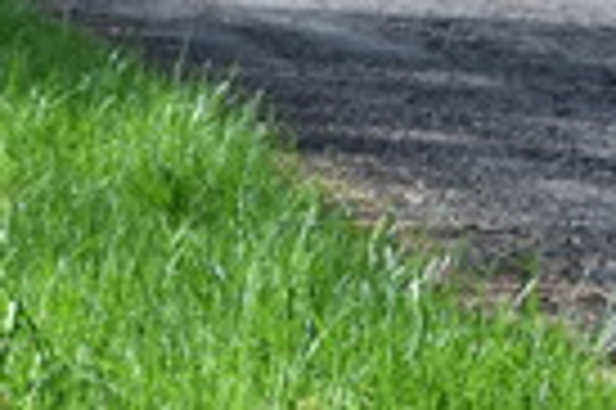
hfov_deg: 9.3
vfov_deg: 6.2
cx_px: 211
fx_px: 3790
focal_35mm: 222
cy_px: 212
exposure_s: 1/250
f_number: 10
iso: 400
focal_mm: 27
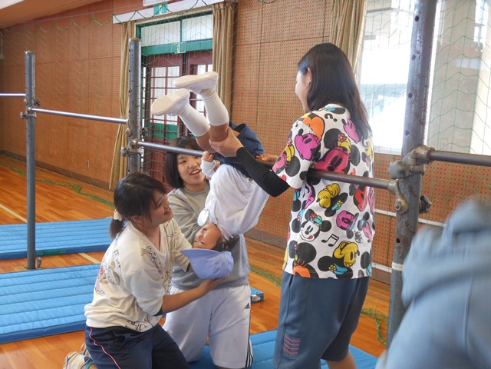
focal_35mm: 43
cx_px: 246
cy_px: 184
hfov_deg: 43.9
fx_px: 610
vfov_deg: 33.6
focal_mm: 7.7
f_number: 3.8
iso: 200
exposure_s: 1/30
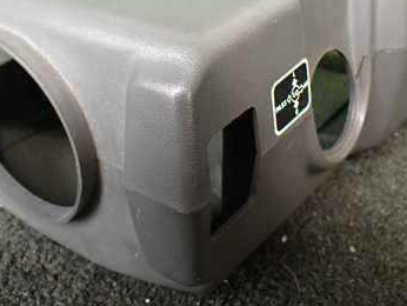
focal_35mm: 52
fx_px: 612
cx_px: 168
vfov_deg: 27.7
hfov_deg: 36.7
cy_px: 84
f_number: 2.3
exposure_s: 1/125
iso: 400
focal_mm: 5.4
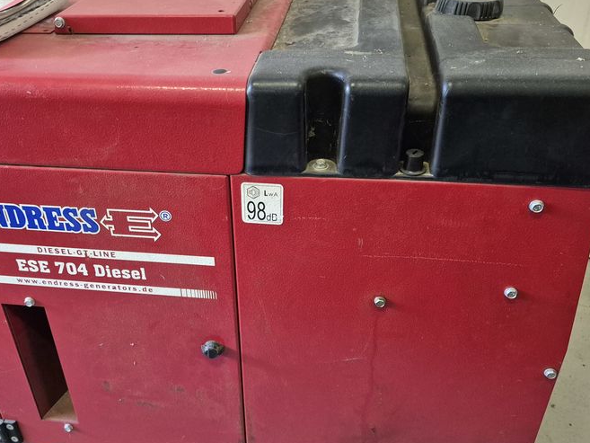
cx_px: 227
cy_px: 240
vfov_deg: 40.7
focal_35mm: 35
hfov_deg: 52.1
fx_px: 597
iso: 1600
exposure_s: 1/100
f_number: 1.8
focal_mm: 5.4
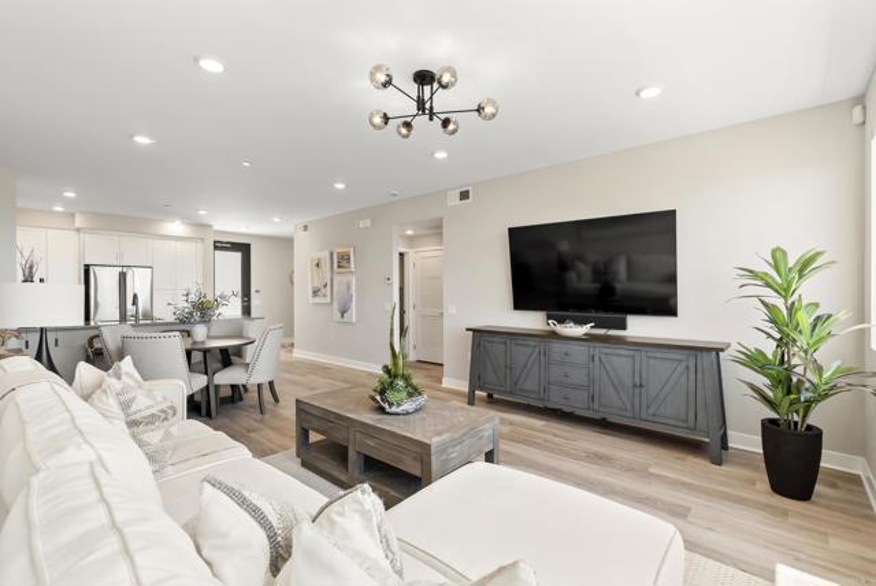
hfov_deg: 96.7
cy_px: 293
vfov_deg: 73.9
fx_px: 390
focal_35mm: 16
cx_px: 438
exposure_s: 1/30
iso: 500
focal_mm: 16
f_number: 7.1
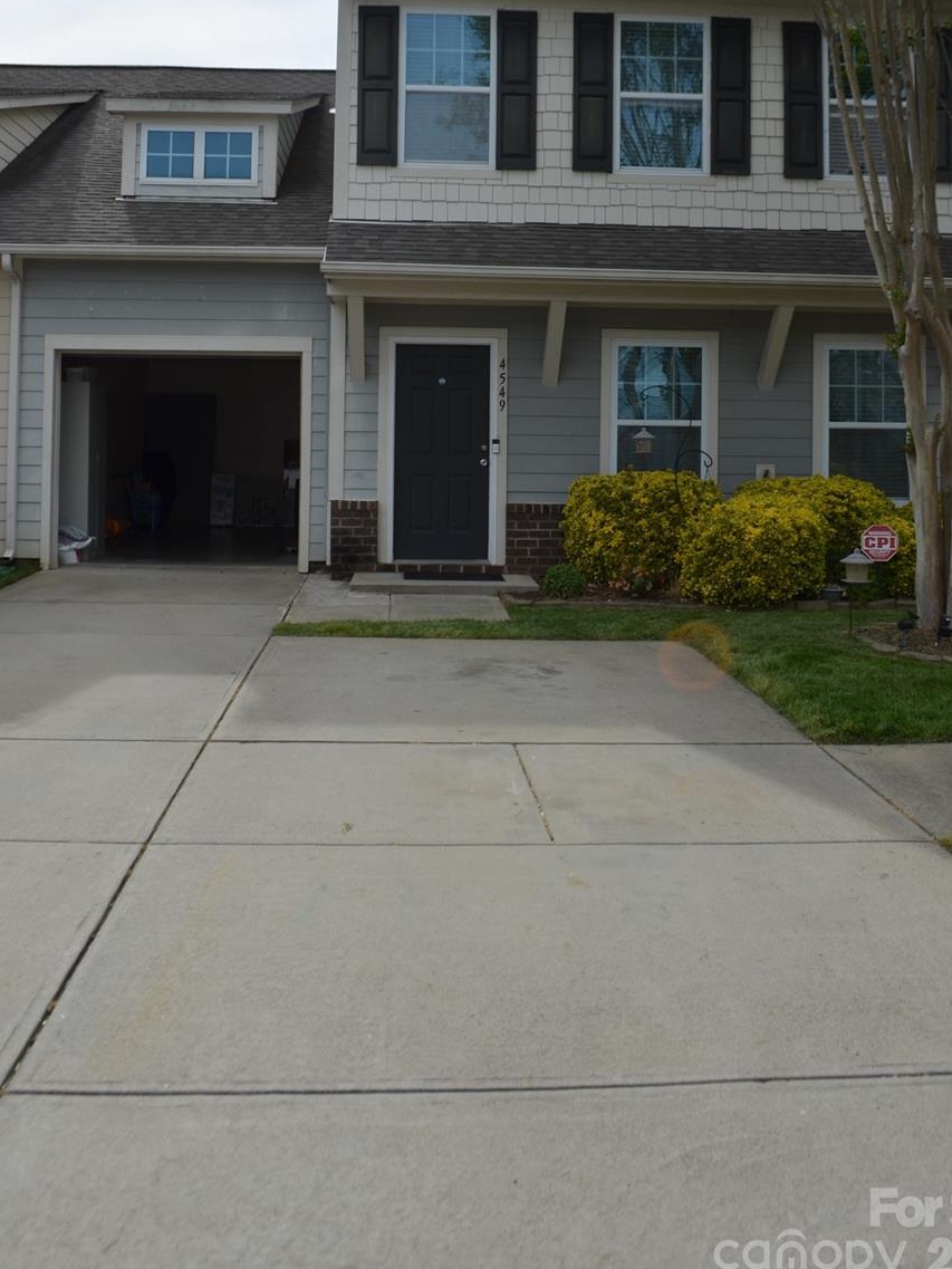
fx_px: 1283
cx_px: 479
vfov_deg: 51.8
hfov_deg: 40.7
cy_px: 440
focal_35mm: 35
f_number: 8
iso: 110
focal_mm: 18
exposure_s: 1/250
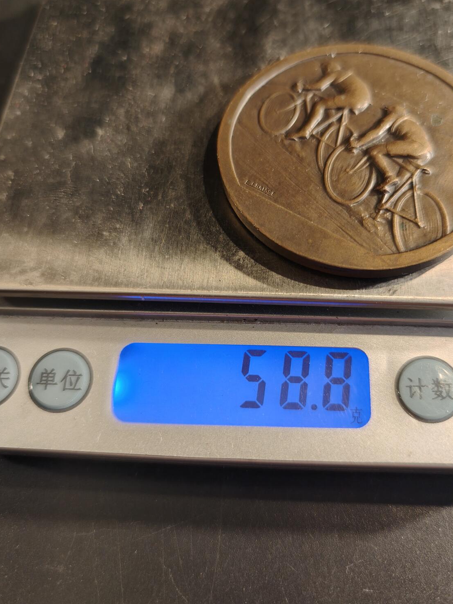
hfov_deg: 49.6
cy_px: 300
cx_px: 257
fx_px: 489
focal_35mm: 28
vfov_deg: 63.4
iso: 250
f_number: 1.6
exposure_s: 1/148
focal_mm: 6.06
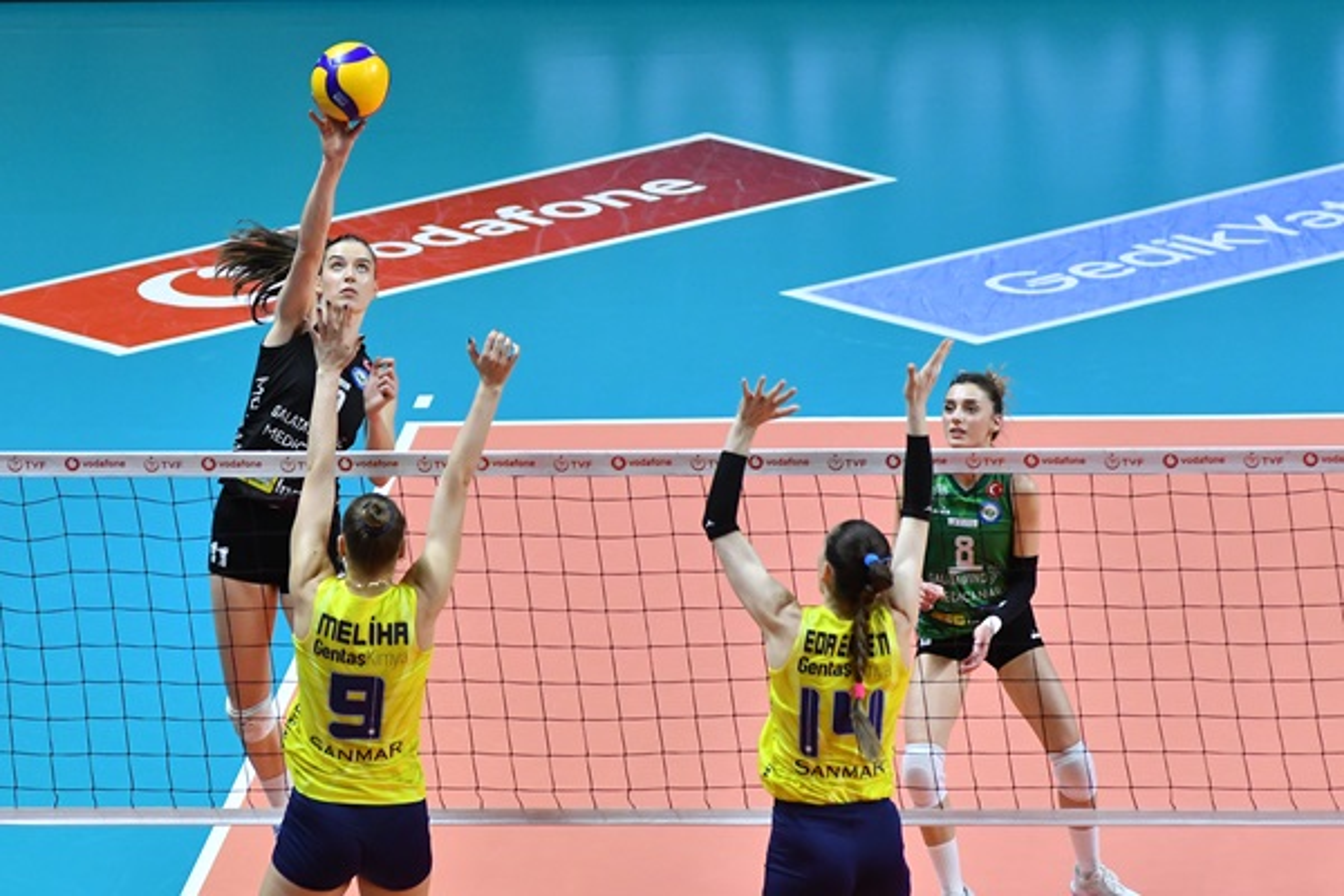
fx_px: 8679
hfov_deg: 8.9
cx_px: 672
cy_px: 448
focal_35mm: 232
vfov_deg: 5.9
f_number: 4
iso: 1600
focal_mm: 155
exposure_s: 1/640
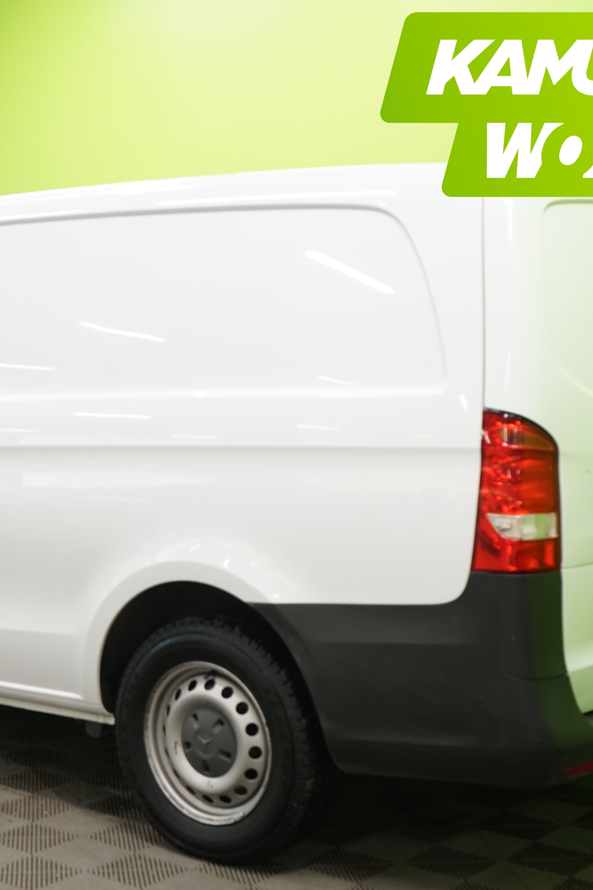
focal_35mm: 57
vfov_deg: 35.1
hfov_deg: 23.6
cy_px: 443
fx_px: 1408
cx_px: 170
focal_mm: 35
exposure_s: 1/50
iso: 800
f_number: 5
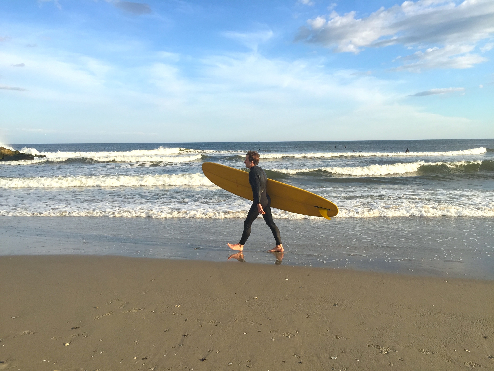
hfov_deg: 61.7
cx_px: 247
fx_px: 414
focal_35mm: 29
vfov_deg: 48.2
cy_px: 186
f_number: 2.2
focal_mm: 4.15
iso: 32
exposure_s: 1/1412
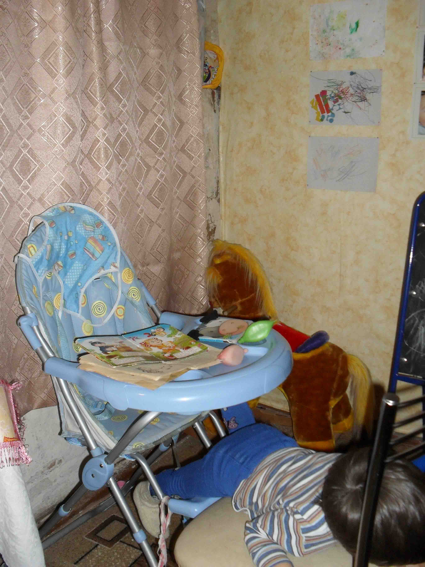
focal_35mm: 35
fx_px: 573
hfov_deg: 40.7
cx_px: 212
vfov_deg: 52.6
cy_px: 284
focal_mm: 6.3
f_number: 3.2
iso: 200
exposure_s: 1/45
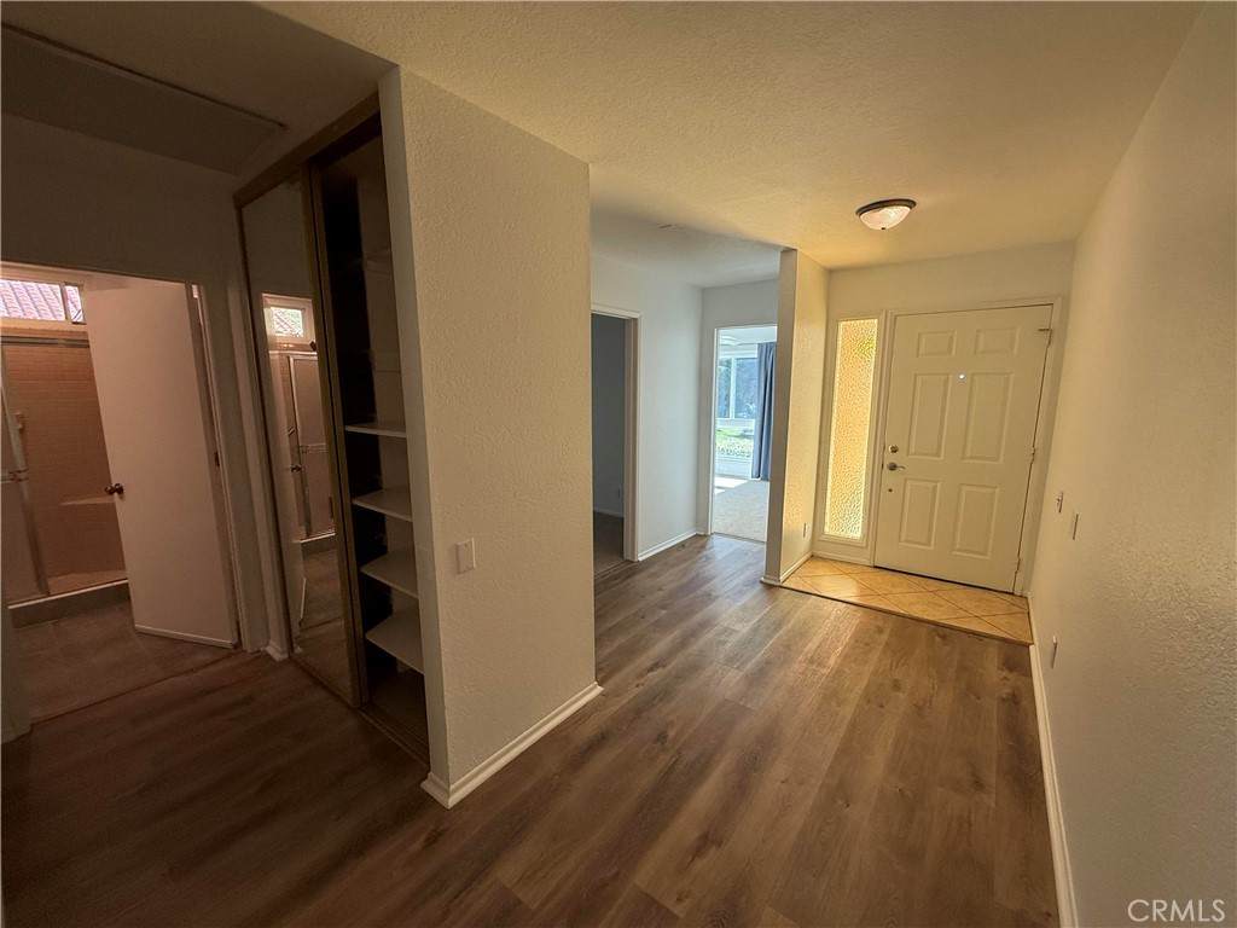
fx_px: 500
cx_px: 618
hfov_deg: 102.1
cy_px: 464
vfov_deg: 85.7
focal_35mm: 14
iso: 160
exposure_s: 1/120
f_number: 2.2
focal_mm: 2.22
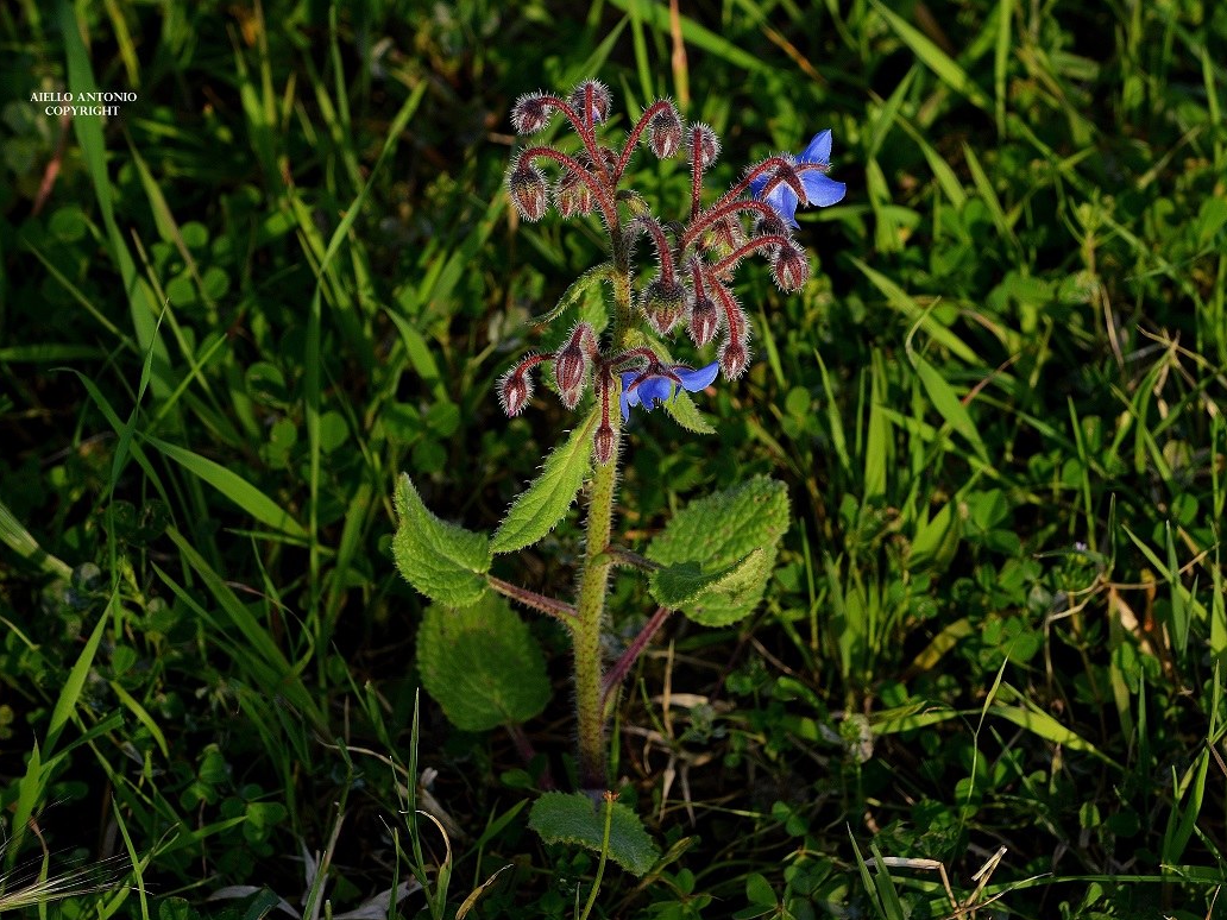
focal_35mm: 144
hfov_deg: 13.7
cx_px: 630
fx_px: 5104
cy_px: 472
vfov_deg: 10.3
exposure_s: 1/160
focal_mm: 86
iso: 100
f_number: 7.1
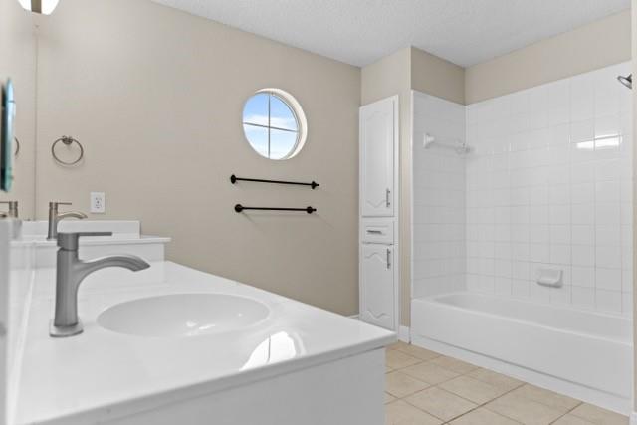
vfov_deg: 59.9
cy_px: 212
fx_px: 369
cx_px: 318
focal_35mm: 21
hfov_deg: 81.6
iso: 160
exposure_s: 1/13
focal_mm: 13.9
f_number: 2.8
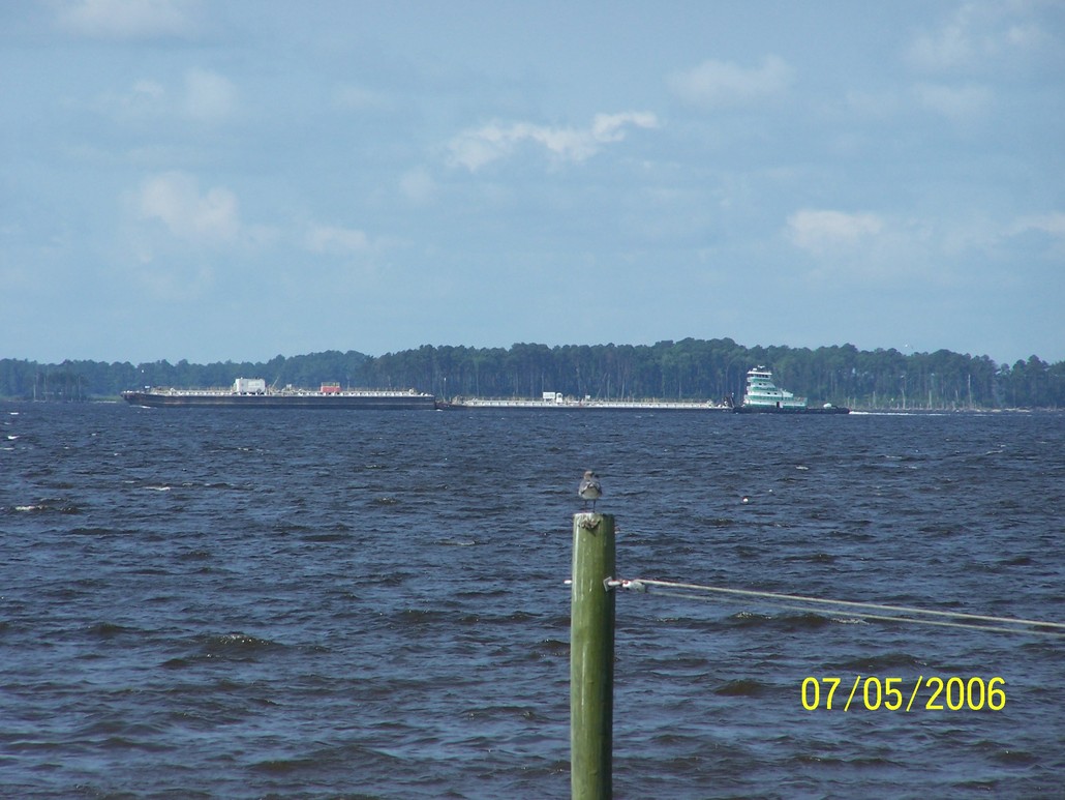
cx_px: 532
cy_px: 400
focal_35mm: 380
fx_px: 11694
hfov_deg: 5.2
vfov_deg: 3.9
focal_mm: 63
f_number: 5
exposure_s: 1/500
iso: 80
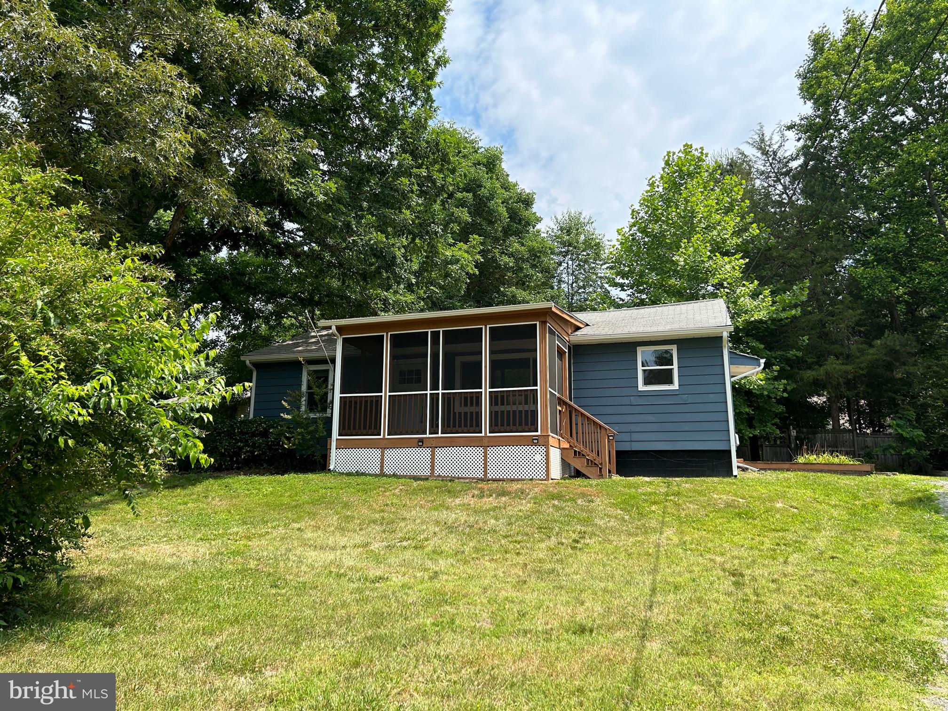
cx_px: 474
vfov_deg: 53.1
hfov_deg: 67.3
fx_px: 712
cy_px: 356
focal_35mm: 26
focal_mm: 5.7
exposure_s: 1/2208
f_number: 1.5
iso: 50
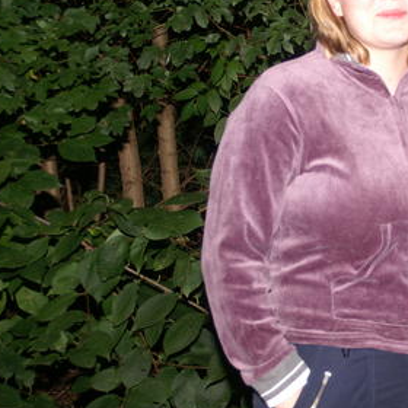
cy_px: 128
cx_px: 444
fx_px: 1360
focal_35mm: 102
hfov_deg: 16.6
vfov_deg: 17.0
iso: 200
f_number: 4.5
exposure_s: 1/60
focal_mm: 35
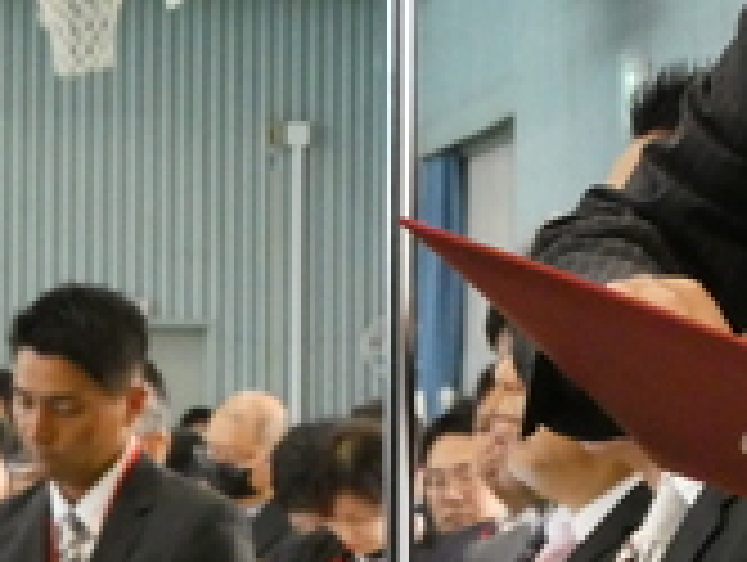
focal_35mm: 332
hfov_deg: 6.0
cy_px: -207
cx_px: 662
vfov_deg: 4.5
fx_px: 7175
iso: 1250
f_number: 5
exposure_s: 1/80
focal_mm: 20.5
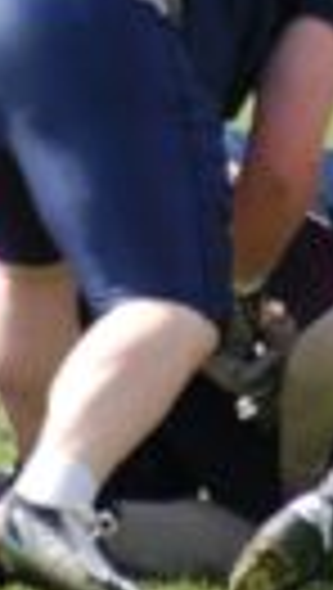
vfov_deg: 1.3
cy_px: 131
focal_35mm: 1630
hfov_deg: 0.7
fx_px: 25505
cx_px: 245
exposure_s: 1/1000
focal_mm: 300
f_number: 5.6
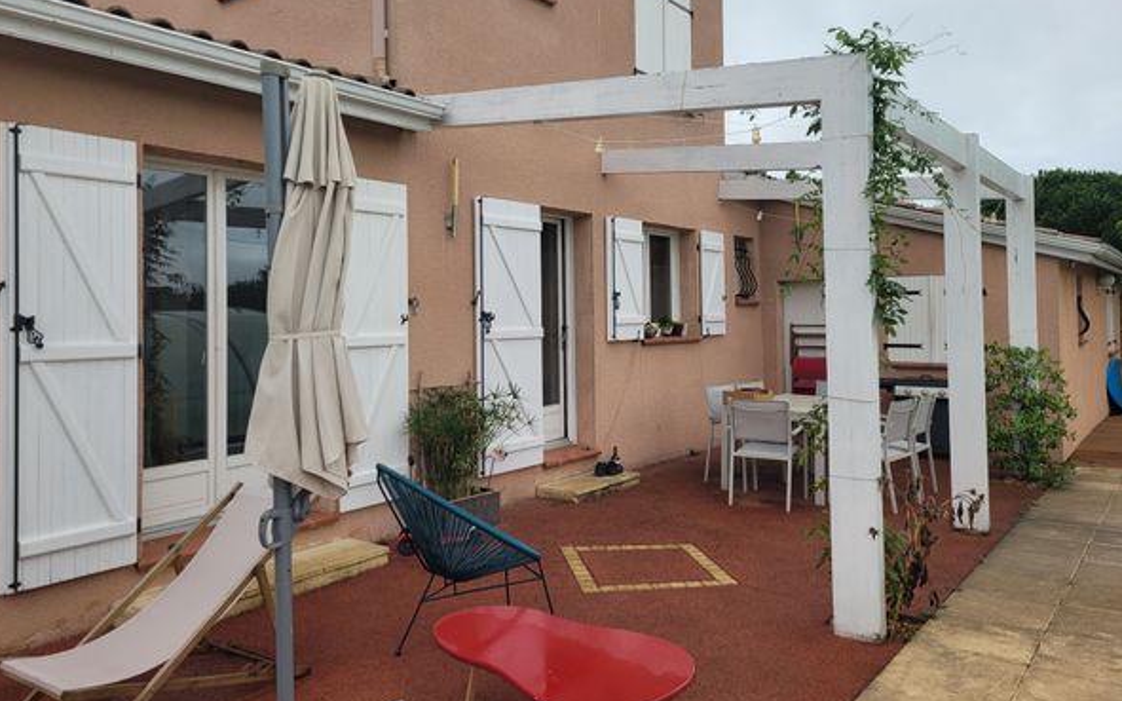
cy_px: 285
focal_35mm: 28
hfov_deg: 66.5
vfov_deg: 44.3
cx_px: 556
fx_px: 856
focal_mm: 5.4
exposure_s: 1/245
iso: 40
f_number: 1.8
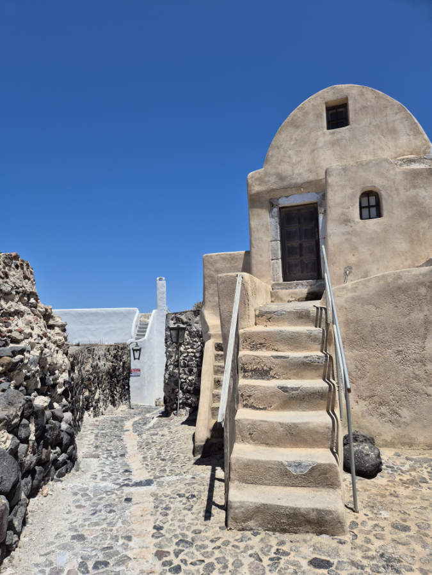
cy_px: 288
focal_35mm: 23
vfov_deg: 73.9
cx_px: 216
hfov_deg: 58.9
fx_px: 383
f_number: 1.8
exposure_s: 1/3208
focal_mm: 5.4
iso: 25
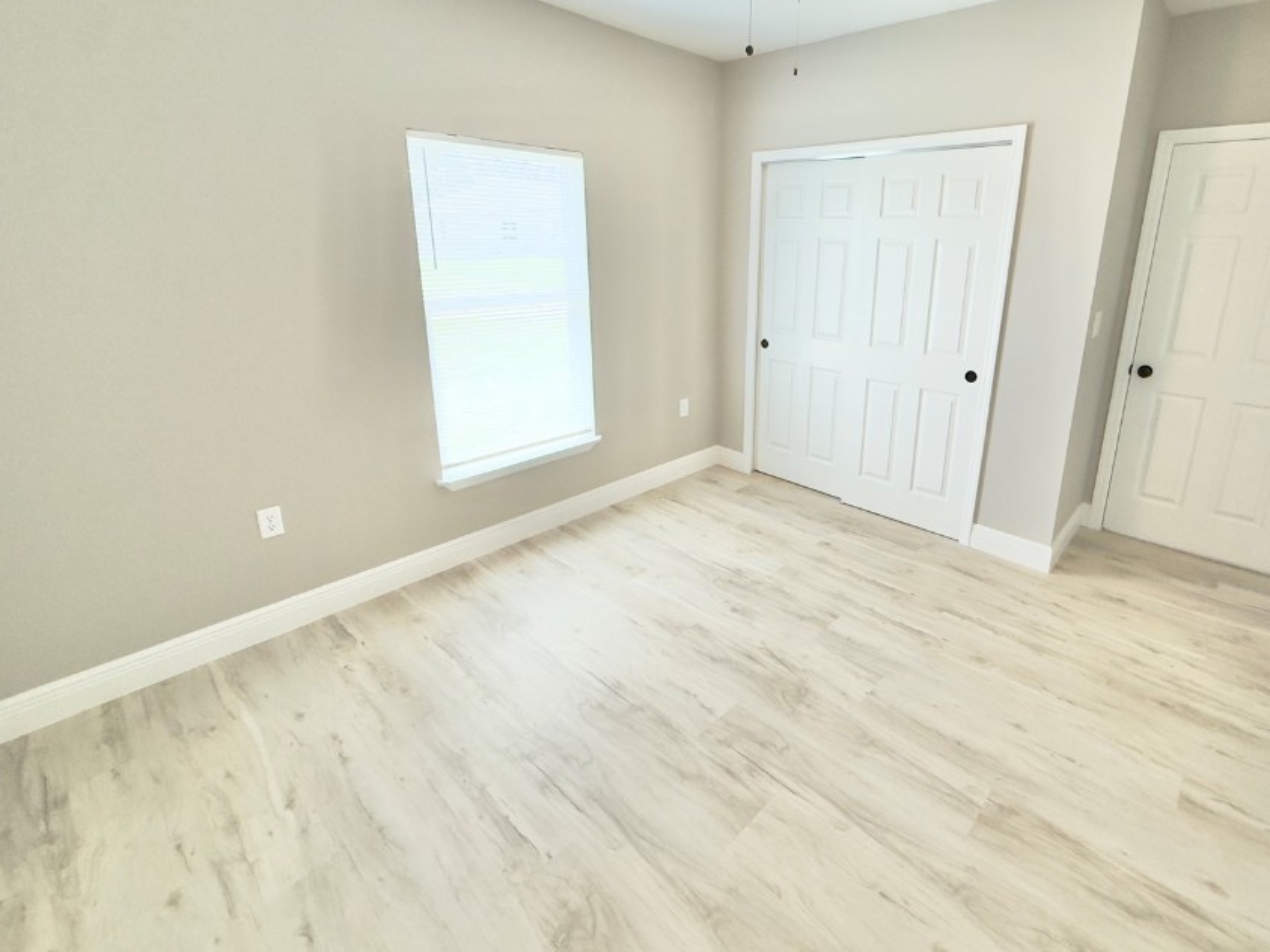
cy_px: 396
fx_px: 624
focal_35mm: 17
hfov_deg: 90.4
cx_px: 728
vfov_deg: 74.1
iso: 80
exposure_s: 1/120
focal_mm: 2.22
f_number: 2.2
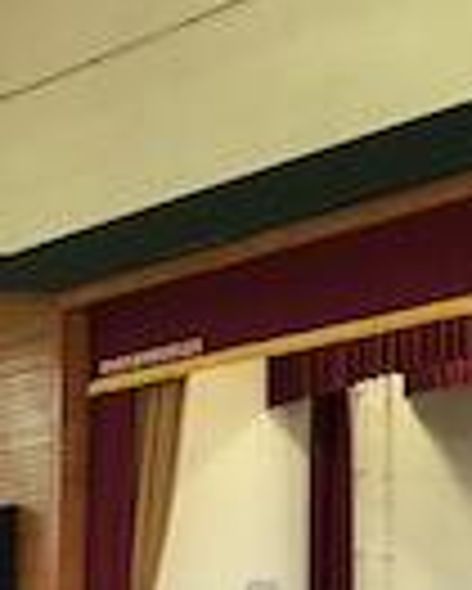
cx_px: 791
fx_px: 1936
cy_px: 662
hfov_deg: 12.9
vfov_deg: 16.7
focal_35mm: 111
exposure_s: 1/30
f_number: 2.4
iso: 64
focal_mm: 3.3
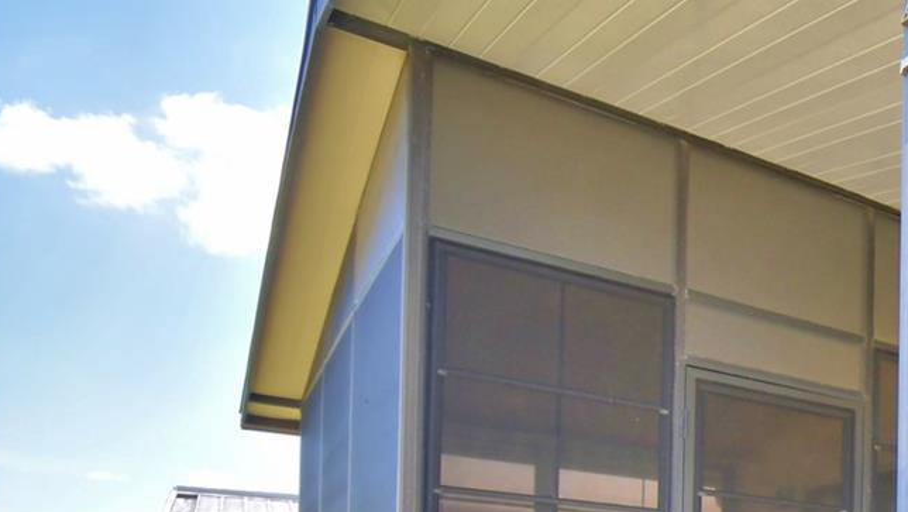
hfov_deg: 37.5
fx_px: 939
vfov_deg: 26.5
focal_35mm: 39
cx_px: 1114
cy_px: 639
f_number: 4.5
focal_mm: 10
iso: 200
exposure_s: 1/500
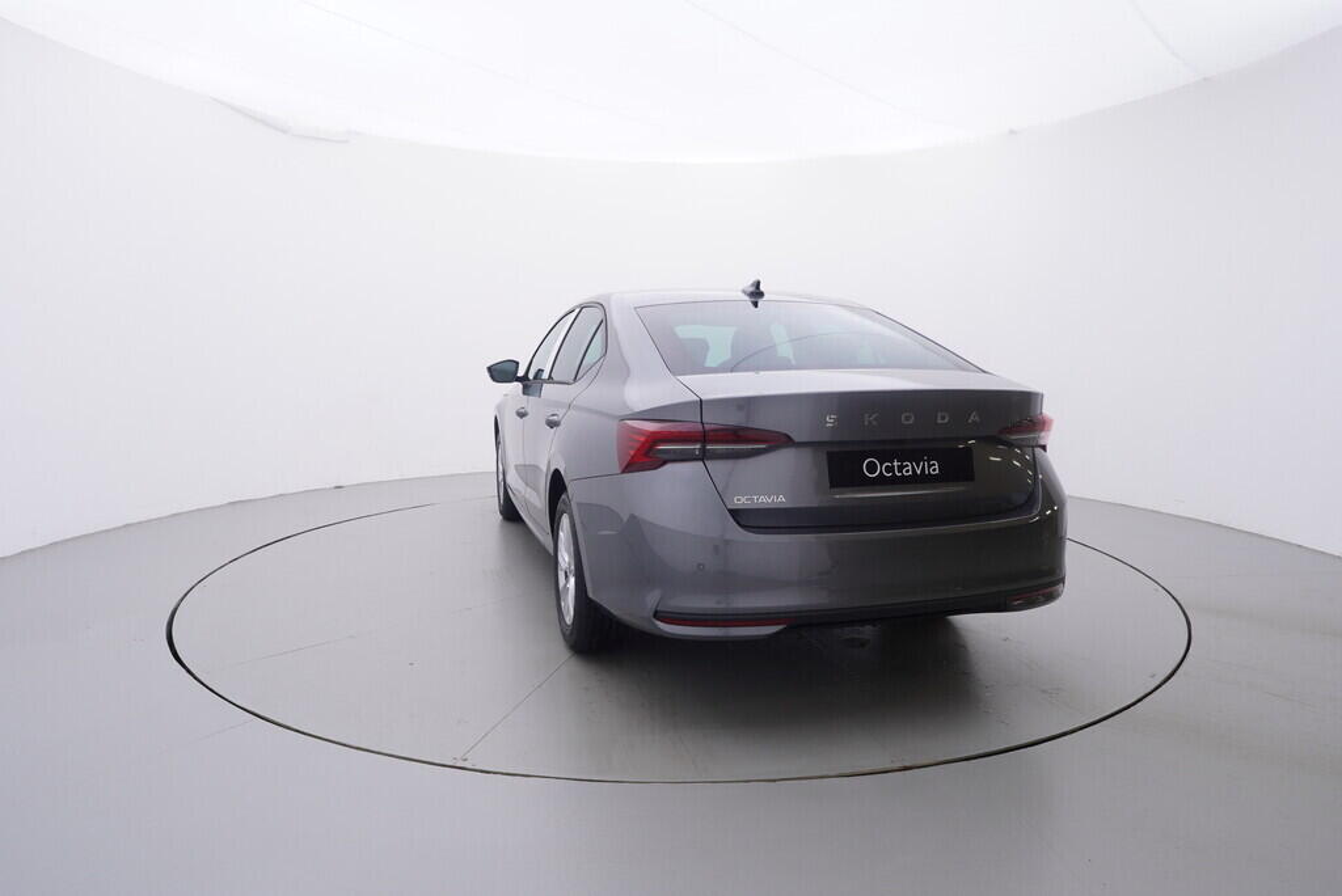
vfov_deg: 56.2
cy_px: 448
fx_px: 839
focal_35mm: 22
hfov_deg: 77.3
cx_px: 671
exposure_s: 1/80
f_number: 5
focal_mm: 15
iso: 200
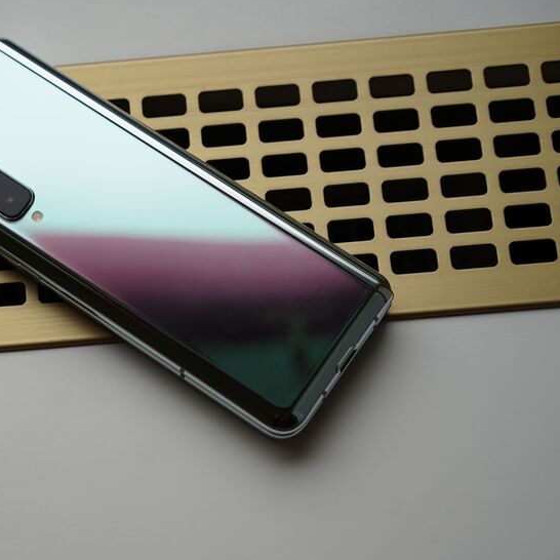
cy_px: 279
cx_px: 142
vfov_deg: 24.3
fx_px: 1299
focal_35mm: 71
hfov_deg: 24.1
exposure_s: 1/250
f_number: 4.5
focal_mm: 55
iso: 320
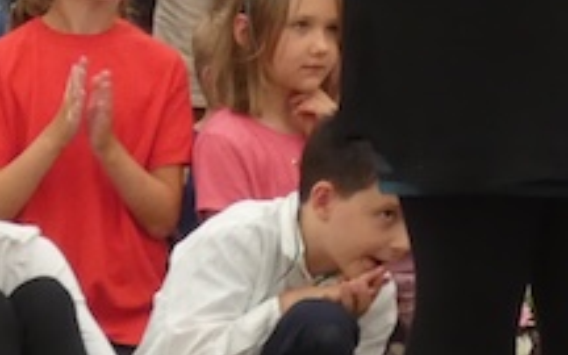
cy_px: -287
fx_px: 5433
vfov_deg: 3.7
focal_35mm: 351
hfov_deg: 6.0
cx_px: 192
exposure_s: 1/125
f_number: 4.3
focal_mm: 12.5
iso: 320
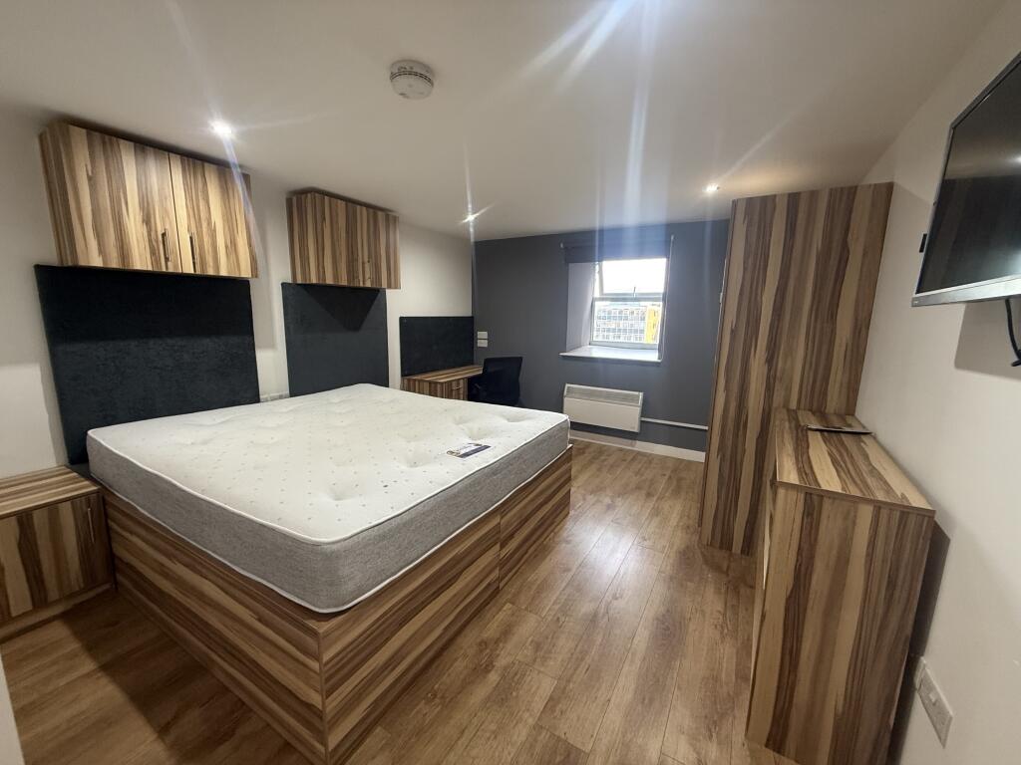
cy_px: 382
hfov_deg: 102.1
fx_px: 413
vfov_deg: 85.7
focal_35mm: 14
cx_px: 510
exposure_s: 1/100
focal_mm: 2.22
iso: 250
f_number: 2.2
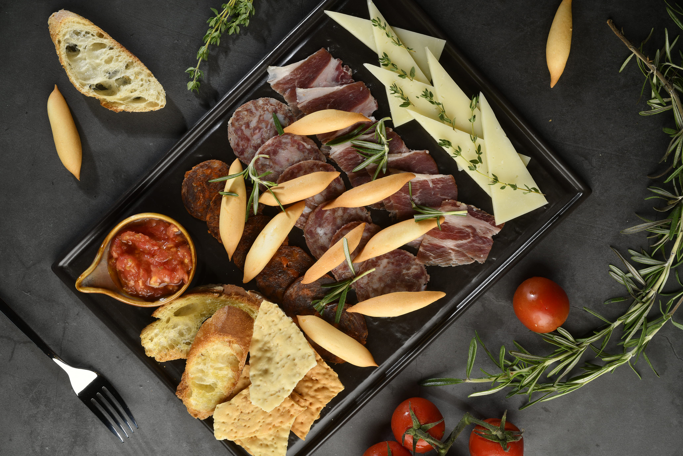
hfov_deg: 33.4
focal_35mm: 60
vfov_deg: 22.6
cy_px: 228
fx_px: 1138
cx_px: 342
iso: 100
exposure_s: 1/200
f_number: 11
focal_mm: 60
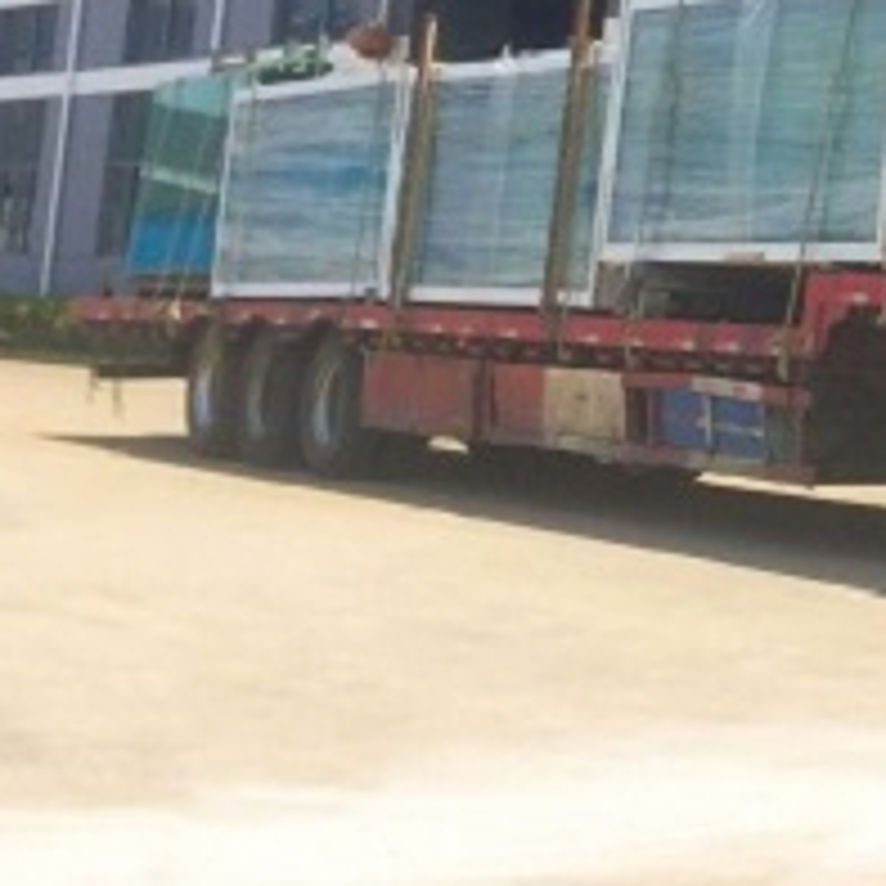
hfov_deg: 15.1
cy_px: -126
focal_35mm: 104
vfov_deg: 16.2
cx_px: 1466
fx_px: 3012
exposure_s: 1/2326
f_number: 2.2
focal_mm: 4.15
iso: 32
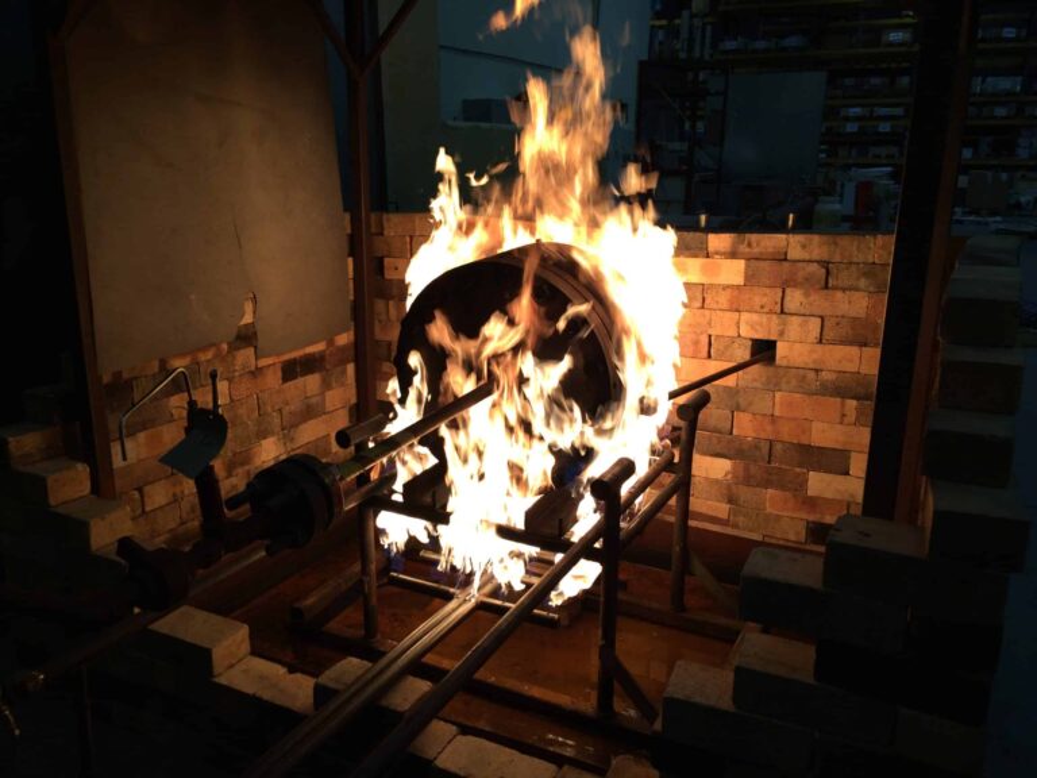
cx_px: 518
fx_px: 869
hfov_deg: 61.7
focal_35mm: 29
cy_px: 389
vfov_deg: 48.2
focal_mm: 4.15
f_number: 2.2
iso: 40
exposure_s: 1/120
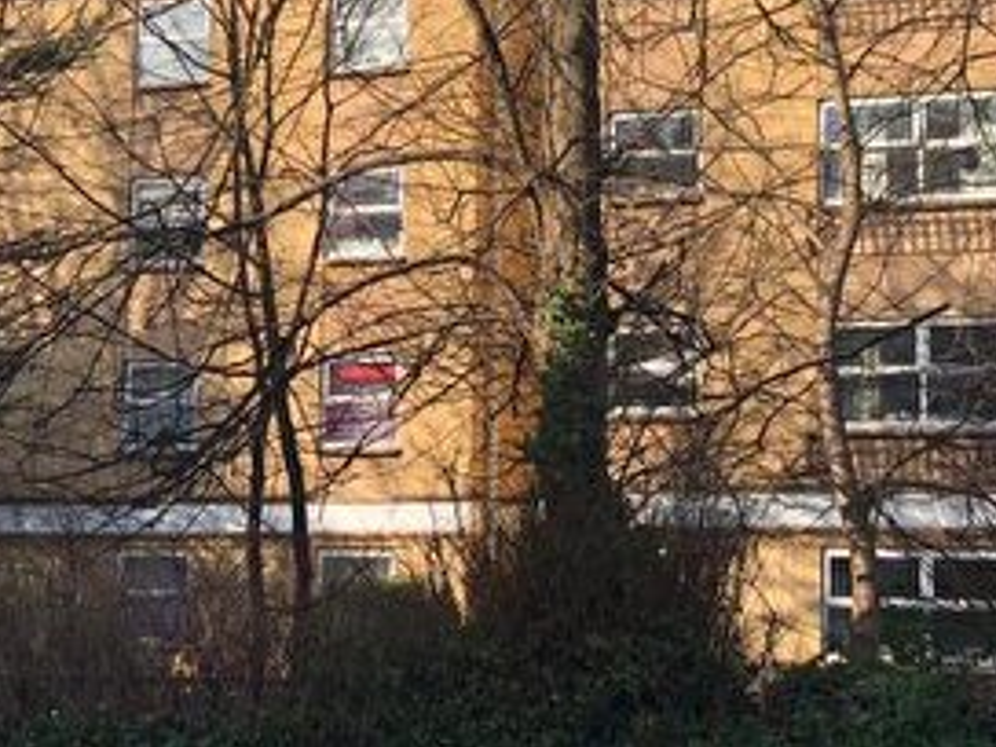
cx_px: 608
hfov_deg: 27.0
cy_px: 309
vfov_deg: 20.4
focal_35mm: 72
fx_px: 2072
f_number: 1.8
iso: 20
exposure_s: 1/774
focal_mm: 4
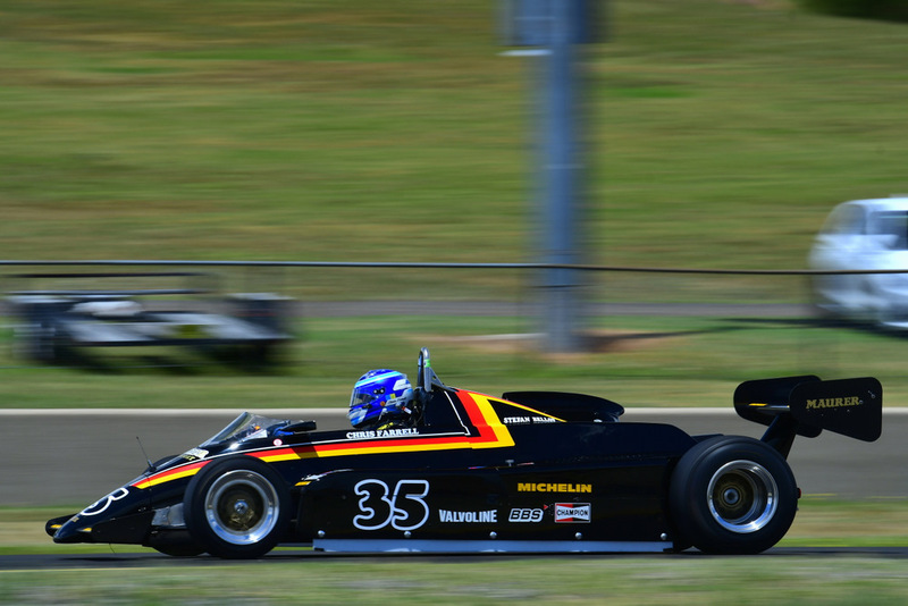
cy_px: 303
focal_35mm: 255
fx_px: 6434
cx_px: 454
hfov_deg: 8.1
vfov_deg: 5.4
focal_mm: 170
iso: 160
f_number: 14
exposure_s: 1/200
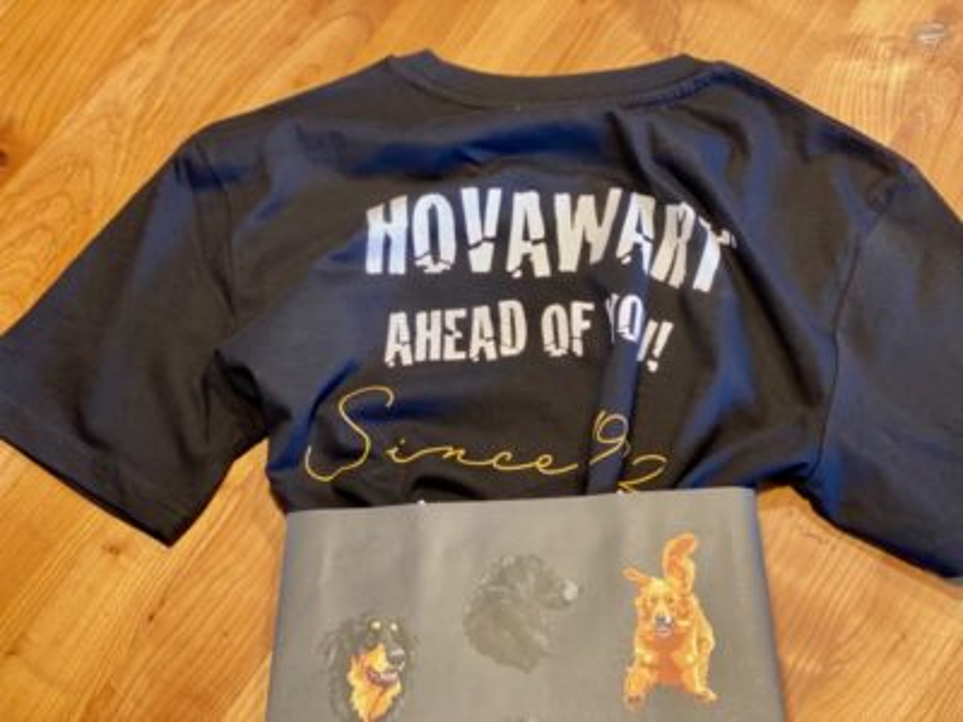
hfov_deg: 36.8
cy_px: 361
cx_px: 482
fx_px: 1447
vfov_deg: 28.0
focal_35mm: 52
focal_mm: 6
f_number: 2
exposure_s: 1/40
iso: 200
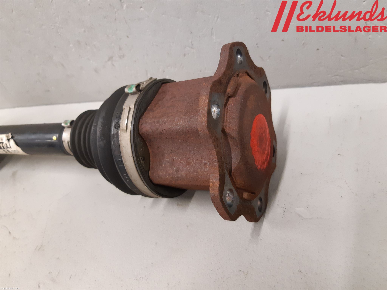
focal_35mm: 26
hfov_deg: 67.3
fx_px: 291
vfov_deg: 53.1
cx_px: 194
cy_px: 145
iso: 250
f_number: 1.7
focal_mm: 3.93
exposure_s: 1/50
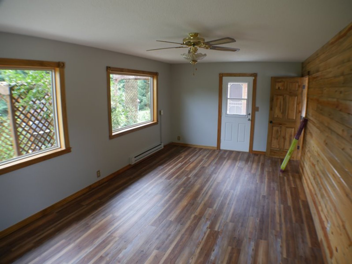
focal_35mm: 28
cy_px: 132
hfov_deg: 63.4
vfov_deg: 49.8
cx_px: 176
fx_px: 285
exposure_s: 1/60
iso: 400
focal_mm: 14
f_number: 3.5
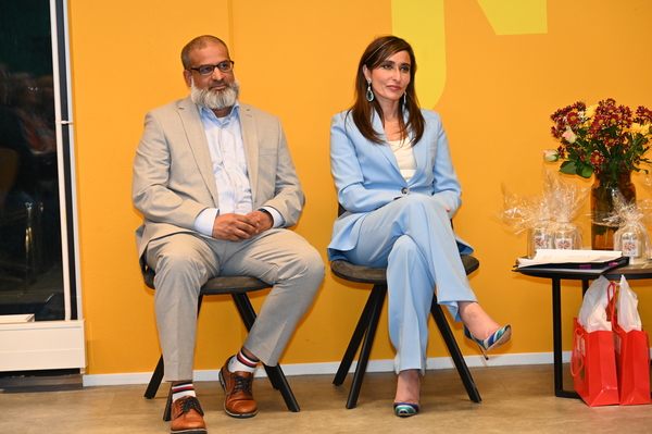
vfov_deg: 14.8
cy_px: 217
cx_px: 326
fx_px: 1665
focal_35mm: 92
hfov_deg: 22.2
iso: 2500
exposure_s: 1/100
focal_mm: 92
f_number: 6.3
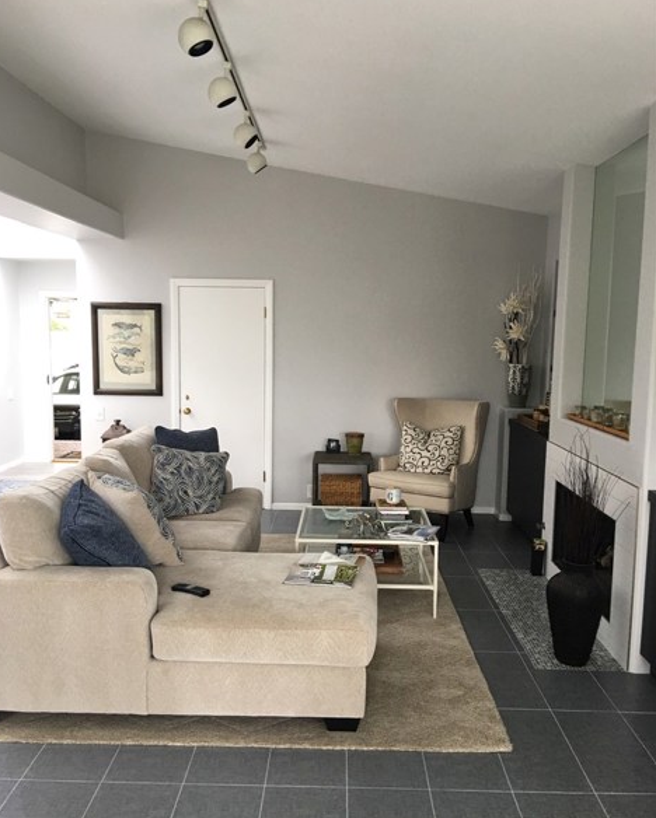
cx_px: 321
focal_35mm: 31
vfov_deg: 57.1
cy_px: 430
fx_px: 752
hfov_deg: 47.2
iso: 32
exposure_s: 1/30
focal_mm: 4.15
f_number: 2.2
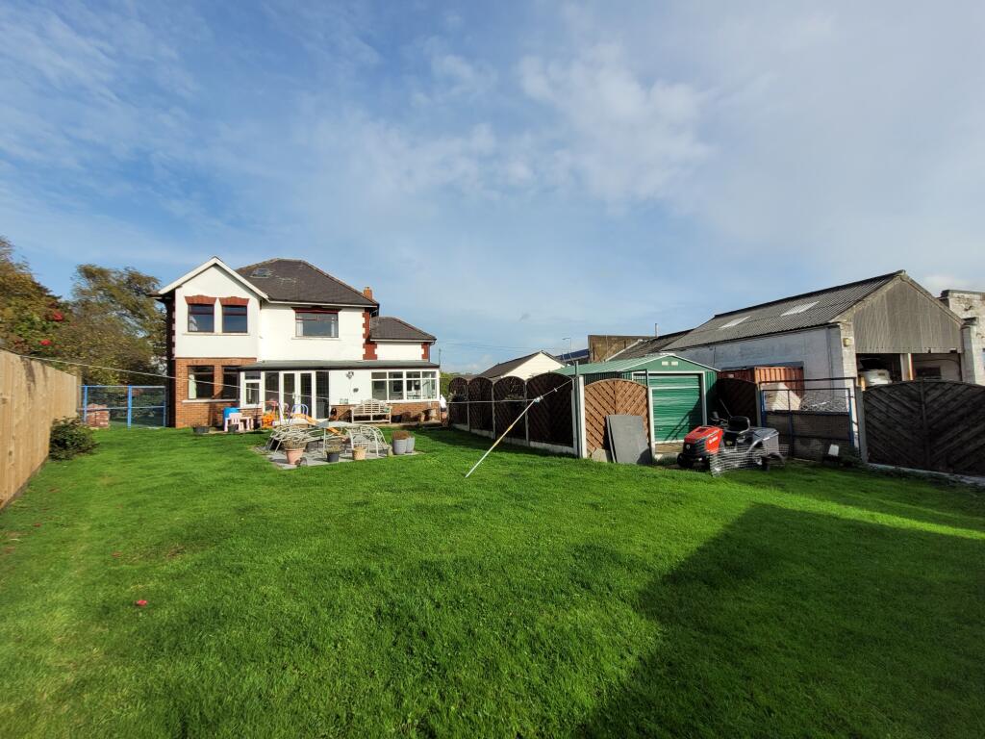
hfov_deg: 106.2
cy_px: 370
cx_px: 492
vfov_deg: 89.9
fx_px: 370
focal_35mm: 13
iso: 40
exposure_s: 1/1789
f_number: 2.2
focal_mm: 1.74
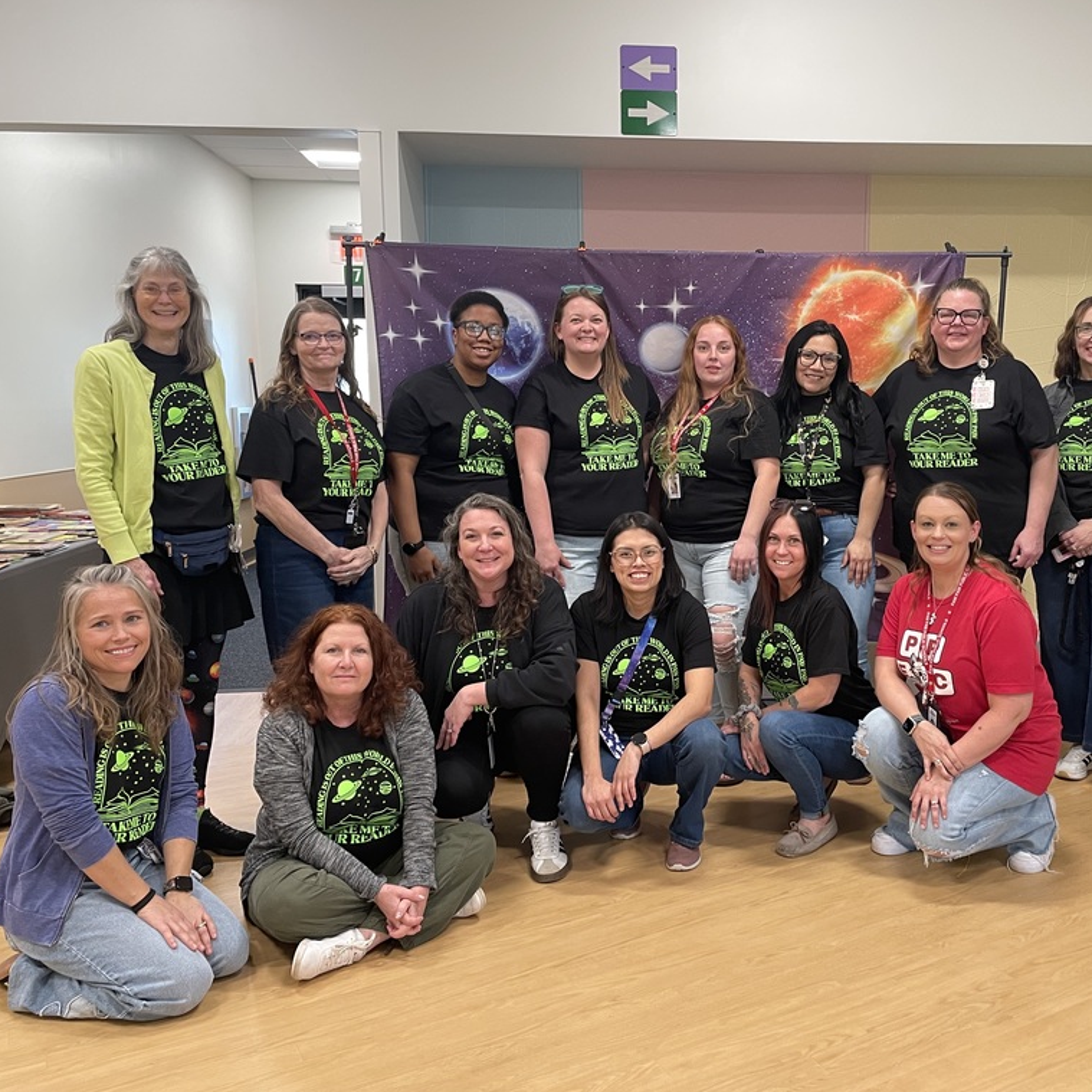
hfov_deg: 51.9
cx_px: 696
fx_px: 1106
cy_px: 550
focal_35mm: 31
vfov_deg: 52.5
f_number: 1.6
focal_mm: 4.2
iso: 125
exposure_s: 1/60
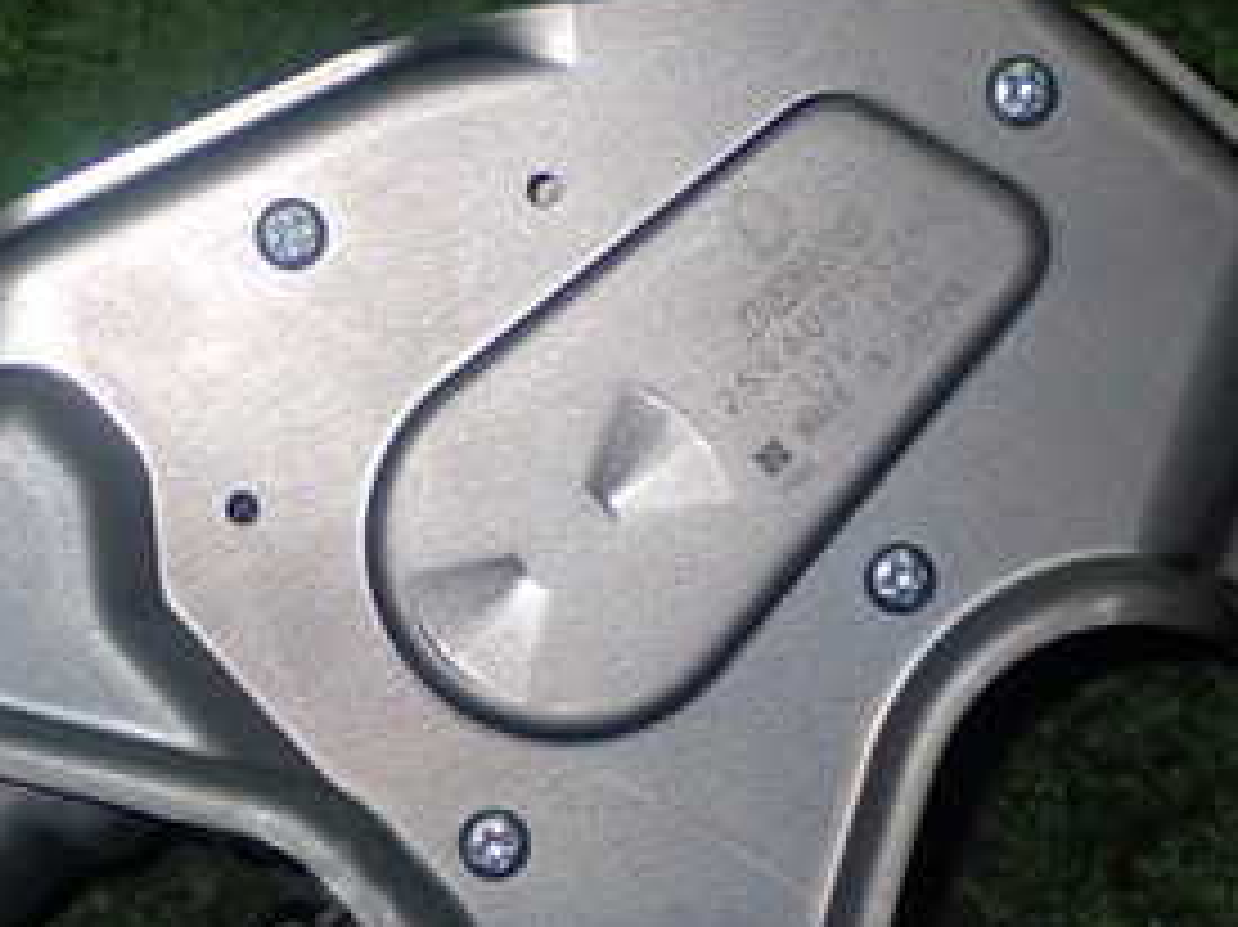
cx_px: 513
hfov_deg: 16.7
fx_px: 4218
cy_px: 630
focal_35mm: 118
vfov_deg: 12.5
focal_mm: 9.65
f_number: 10
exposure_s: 1/50
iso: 400
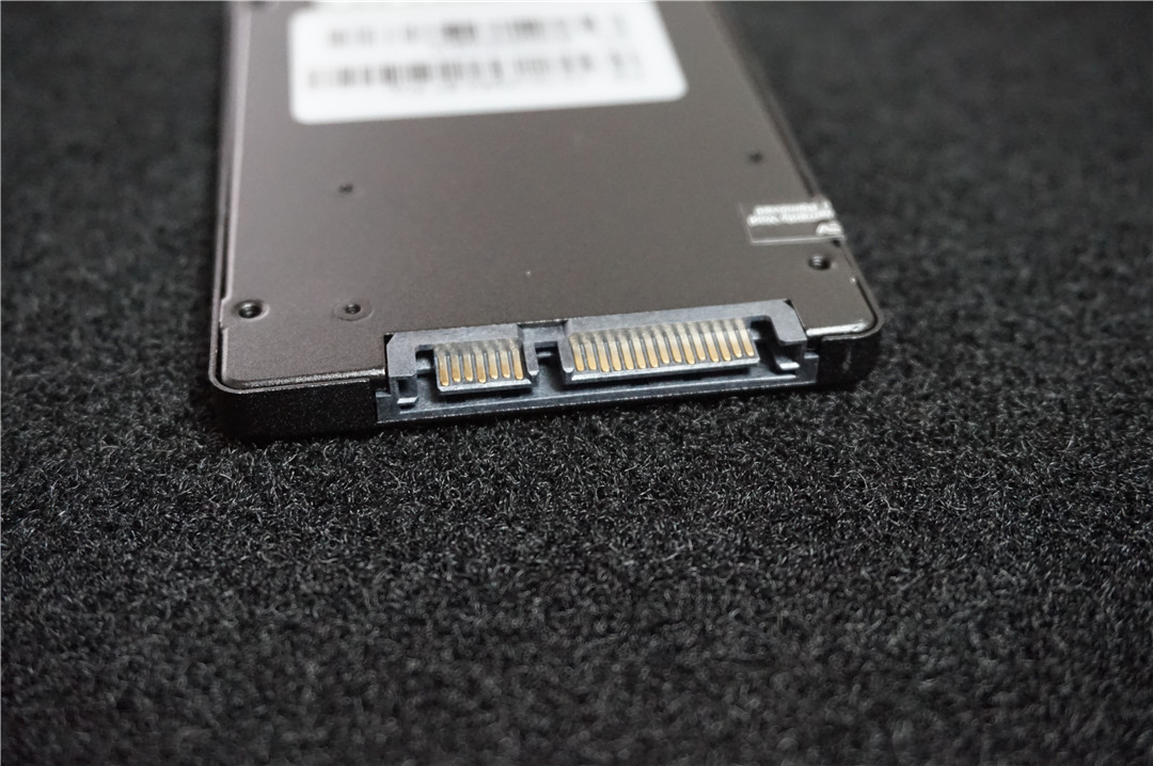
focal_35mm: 45
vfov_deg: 29.8
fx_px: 1440
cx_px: 576
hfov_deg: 43.6
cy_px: 383
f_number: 5
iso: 3200
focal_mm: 30
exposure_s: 1/30
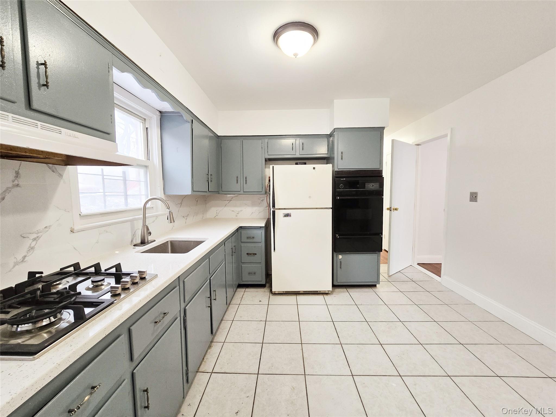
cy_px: 208
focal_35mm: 13
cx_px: 278
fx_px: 209
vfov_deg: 89.9
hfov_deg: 106.2
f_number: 2.2
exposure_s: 1/60
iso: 200
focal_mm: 2.2
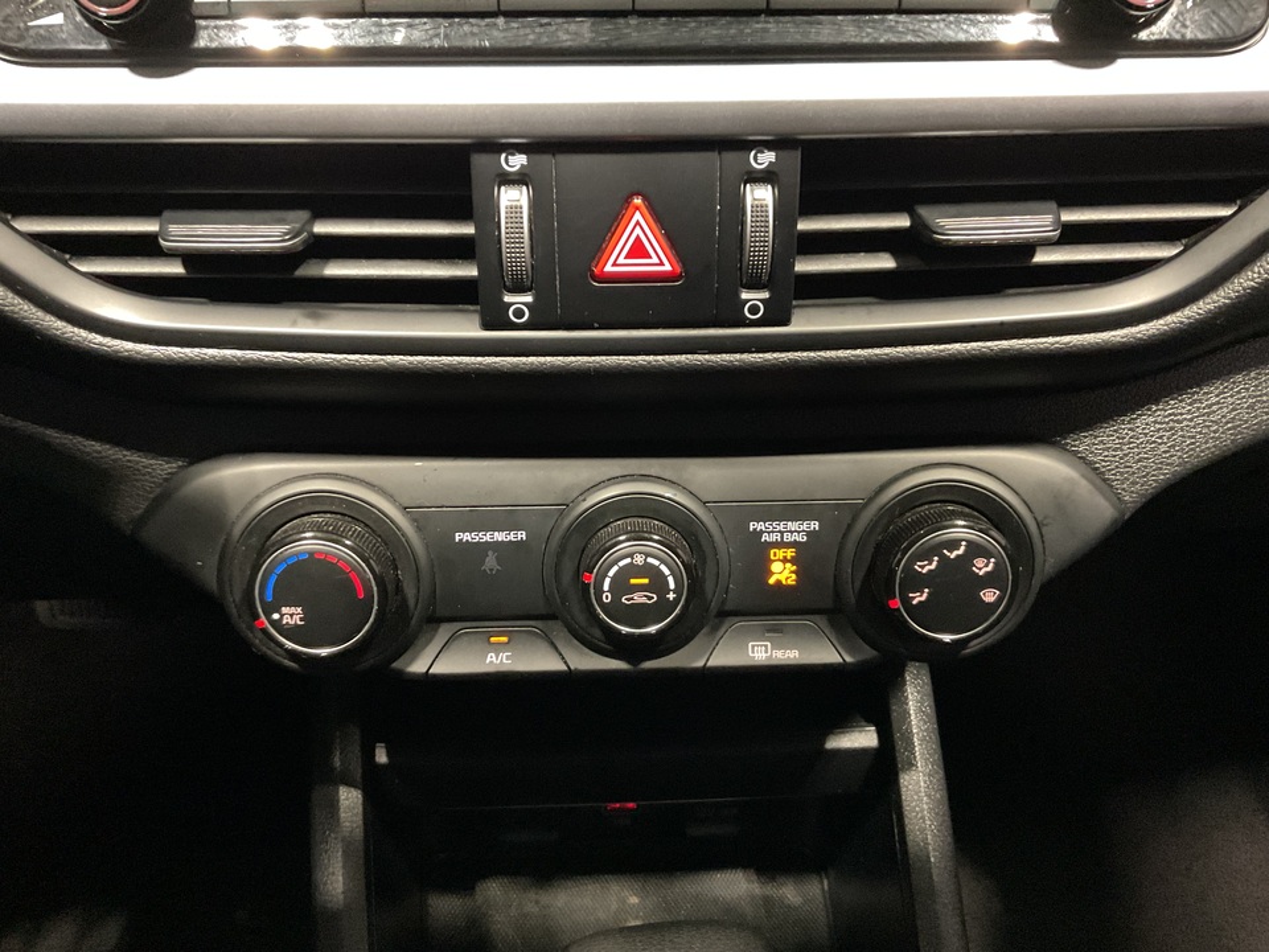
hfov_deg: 61.7
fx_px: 1063
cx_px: 634
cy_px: 476
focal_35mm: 29
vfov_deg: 48.2
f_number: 1.8
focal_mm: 3
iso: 500
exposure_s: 1/24
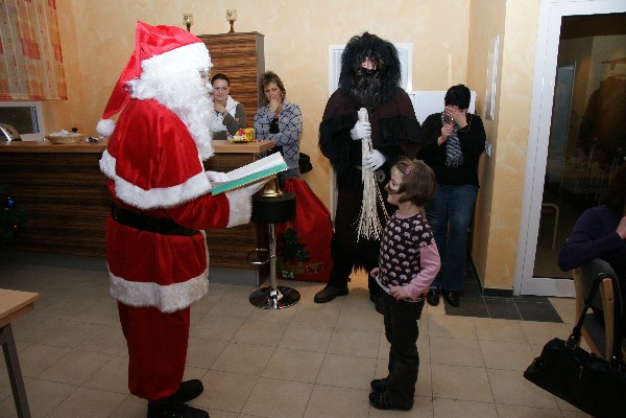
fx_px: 417
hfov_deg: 73.7
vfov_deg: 53.1
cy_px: 209
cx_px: 313
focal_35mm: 24
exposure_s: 1/60
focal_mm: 16
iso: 800
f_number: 5.6
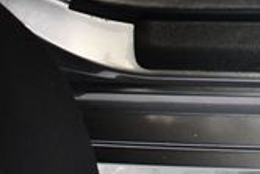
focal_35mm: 139
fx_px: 1005
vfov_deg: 9.7
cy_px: -42
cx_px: 464
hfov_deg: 13.3
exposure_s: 1/80
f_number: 3.5
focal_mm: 18
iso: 3200
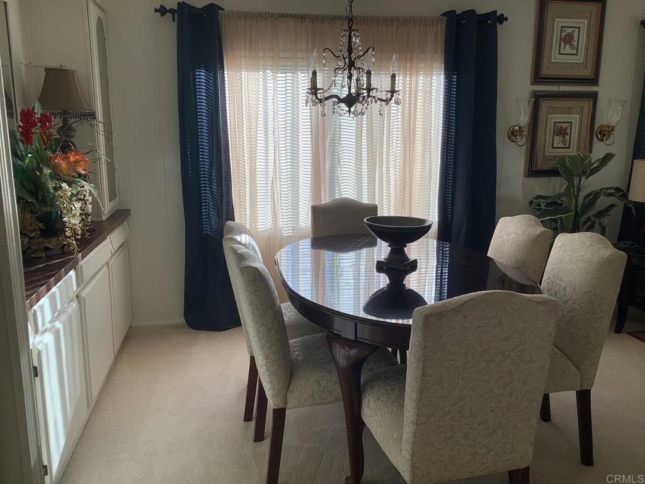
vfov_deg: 45.4
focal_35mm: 31
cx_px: 322
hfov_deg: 58.4
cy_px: 242
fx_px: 578
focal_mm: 3.3
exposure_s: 1/120
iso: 40
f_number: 2.4
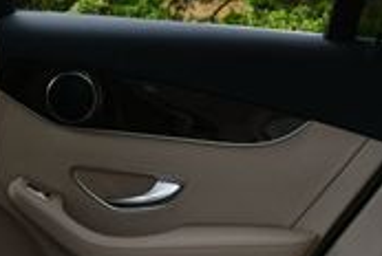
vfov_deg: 9.9
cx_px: -64
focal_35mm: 133
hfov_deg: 14.9
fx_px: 1414
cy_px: 435
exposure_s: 1/250
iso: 200
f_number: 6.3
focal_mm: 18
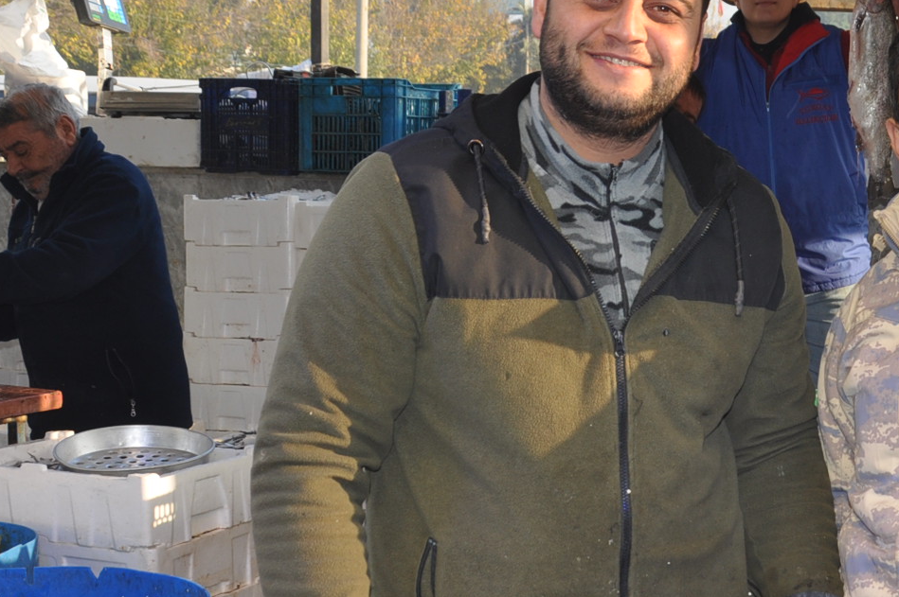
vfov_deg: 19.1
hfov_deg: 27.6
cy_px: 290
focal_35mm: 71
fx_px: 1775
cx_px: 777
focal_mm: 21
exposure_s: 1/200
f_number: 5.6
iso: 200
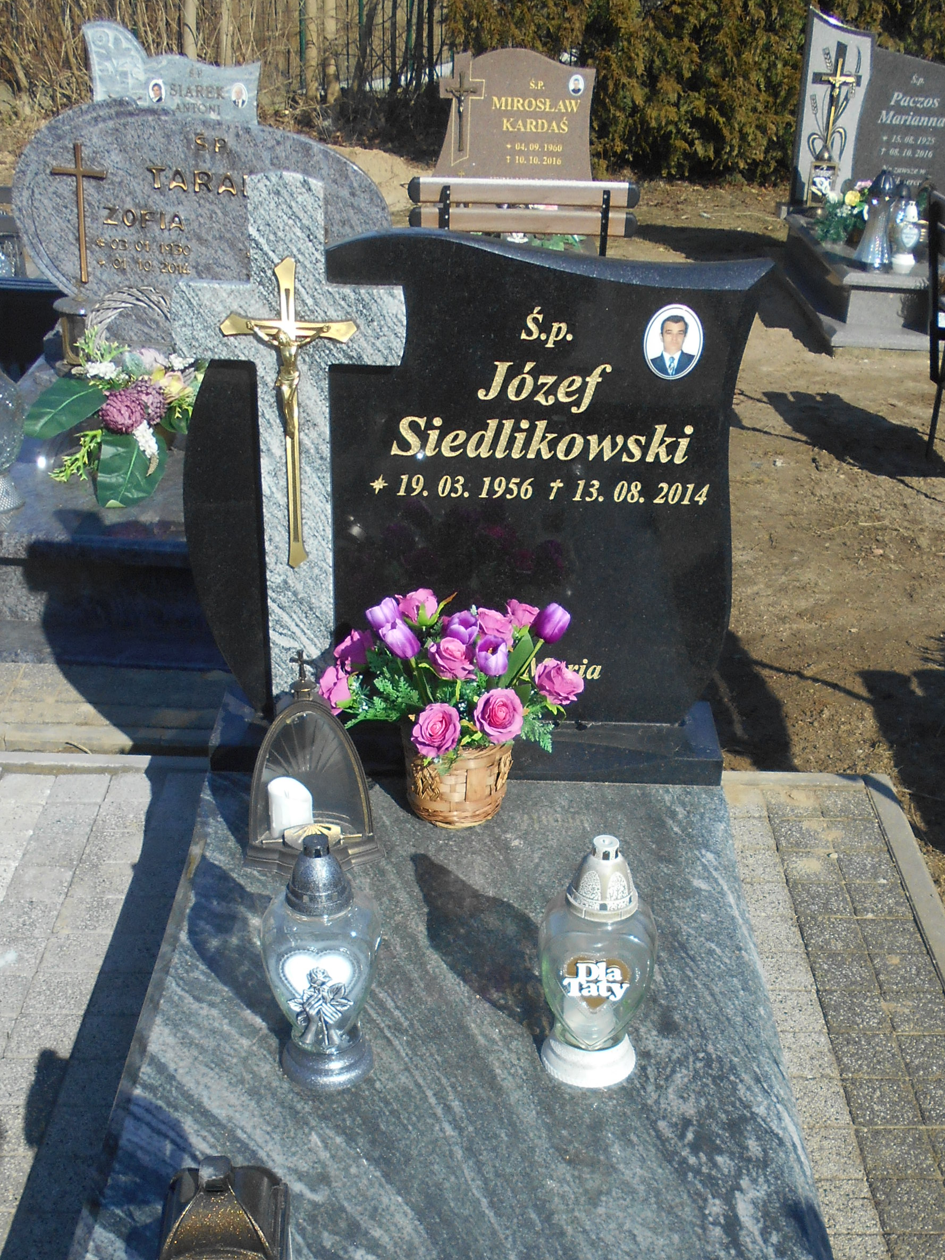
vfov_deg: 45.6
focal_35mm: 40
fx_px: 1456
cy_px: 900
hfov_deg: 35.9
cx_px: 506
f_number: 3.2
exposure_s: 1/1000
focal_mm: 4.6
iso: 80
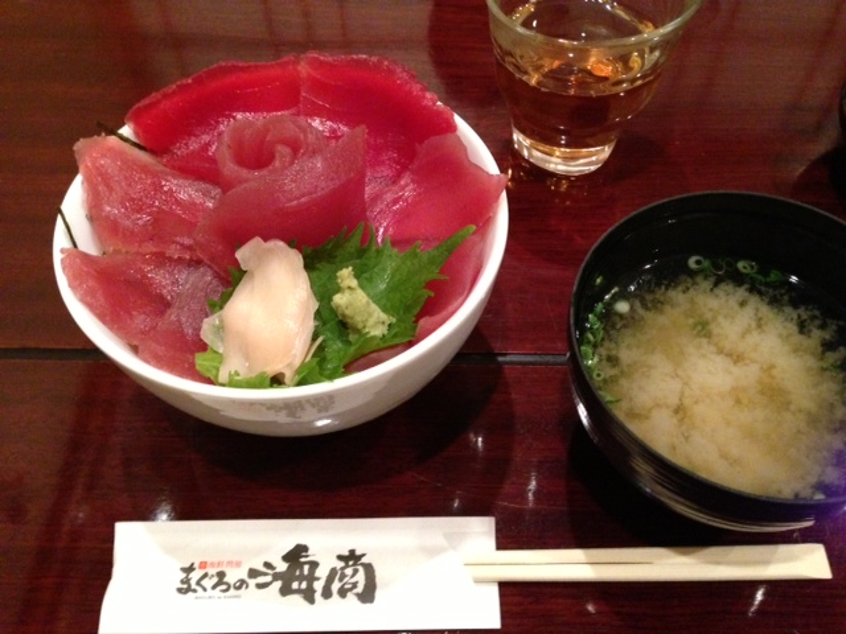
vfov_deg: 42.9
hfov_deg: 55.4
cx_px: 423
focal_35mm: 33
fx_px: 807
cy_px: 317
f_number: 2.4
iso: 800
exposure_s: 1/15
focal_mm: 4.13
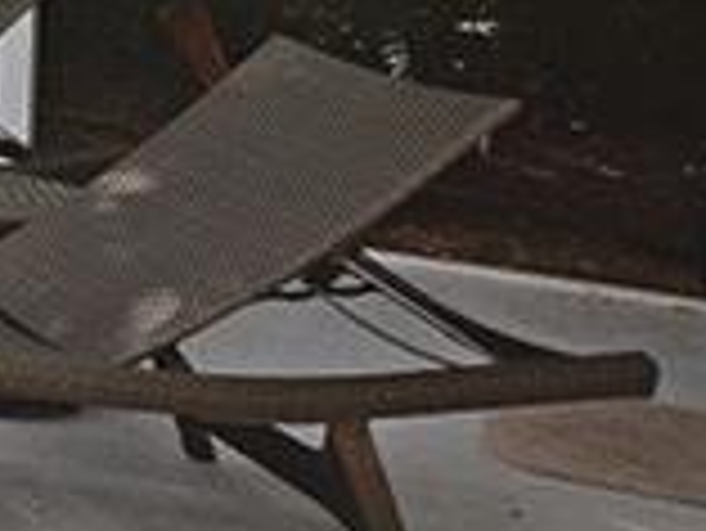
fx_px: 2105
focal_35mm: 103
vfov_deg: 13.3
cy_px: -346
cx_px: -1372
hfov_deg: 11.5
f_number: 8
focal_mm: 11
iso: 100
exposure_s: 1/200
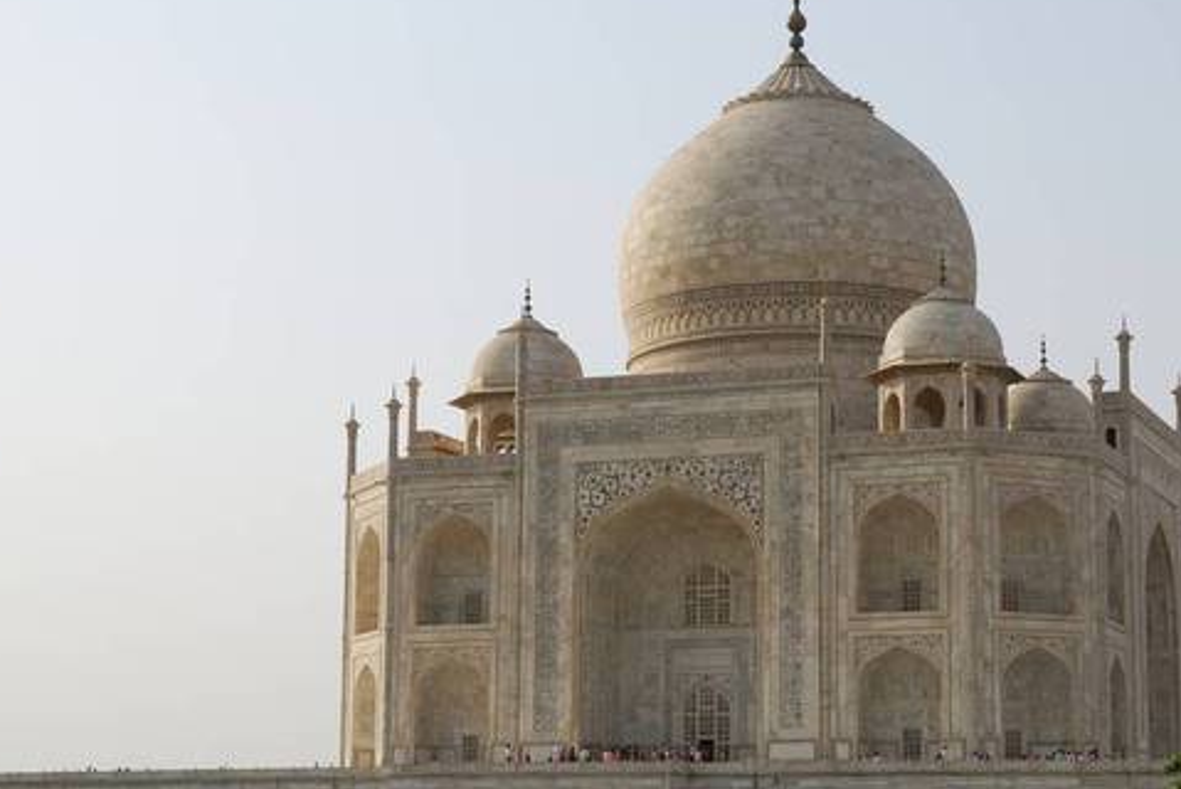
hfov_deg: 26.3
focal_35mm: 77
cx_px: 705
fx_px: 2519
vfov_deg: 17.8
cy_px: 461
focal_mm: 35
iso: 100
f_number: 7.1
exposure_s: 1/200
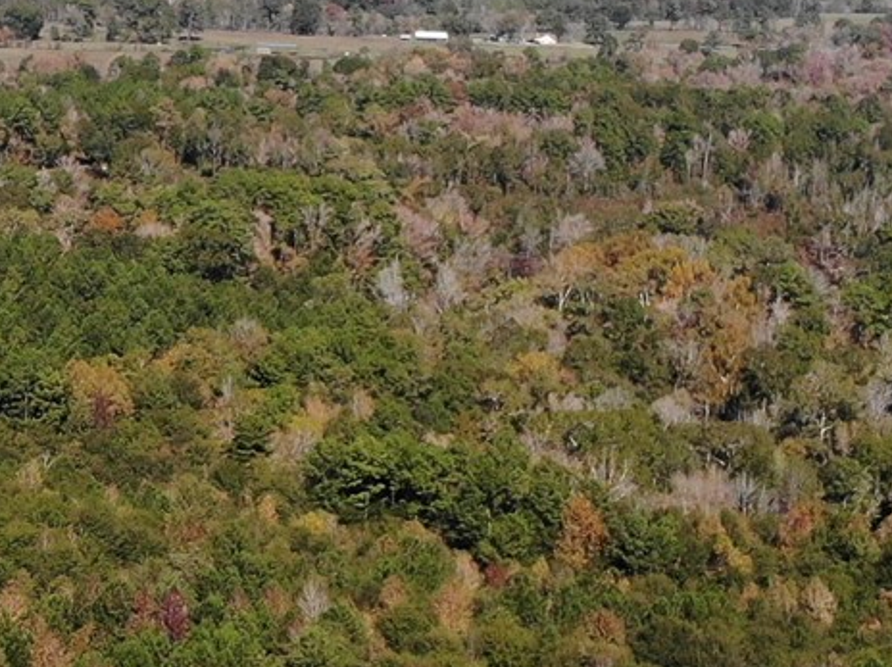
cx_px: 19
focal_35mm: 106
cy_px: 481
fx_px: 2729
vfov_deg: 13.9
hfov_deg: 18.1
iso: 100
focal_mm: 4.5
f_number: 2.8
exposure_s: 1/1030
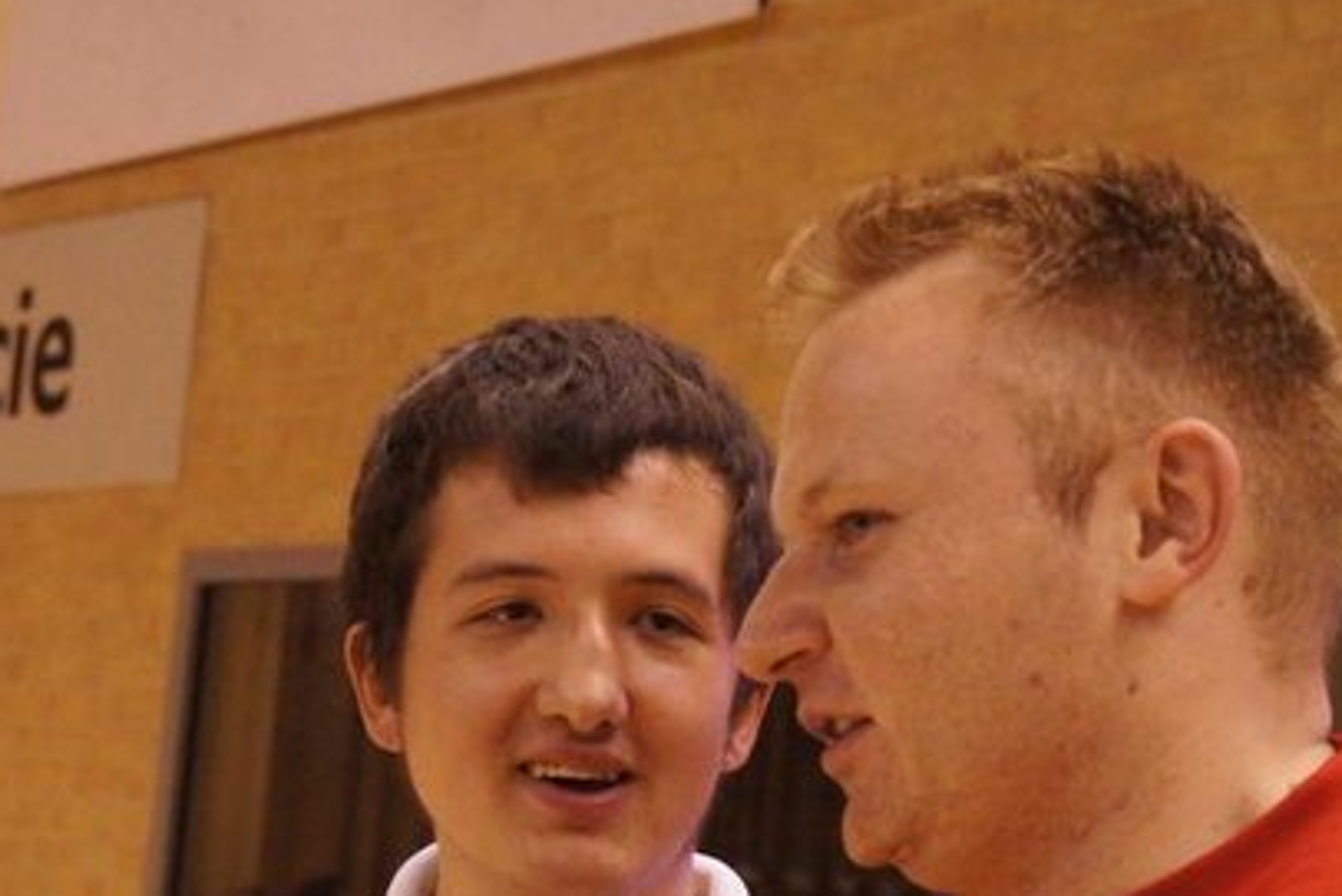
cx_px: 691
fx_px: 3580
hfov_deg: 21.2
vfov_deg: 14.2
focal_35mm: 96
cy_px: 704
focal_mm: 40
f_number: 5.6
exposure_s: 1/400
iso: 6400
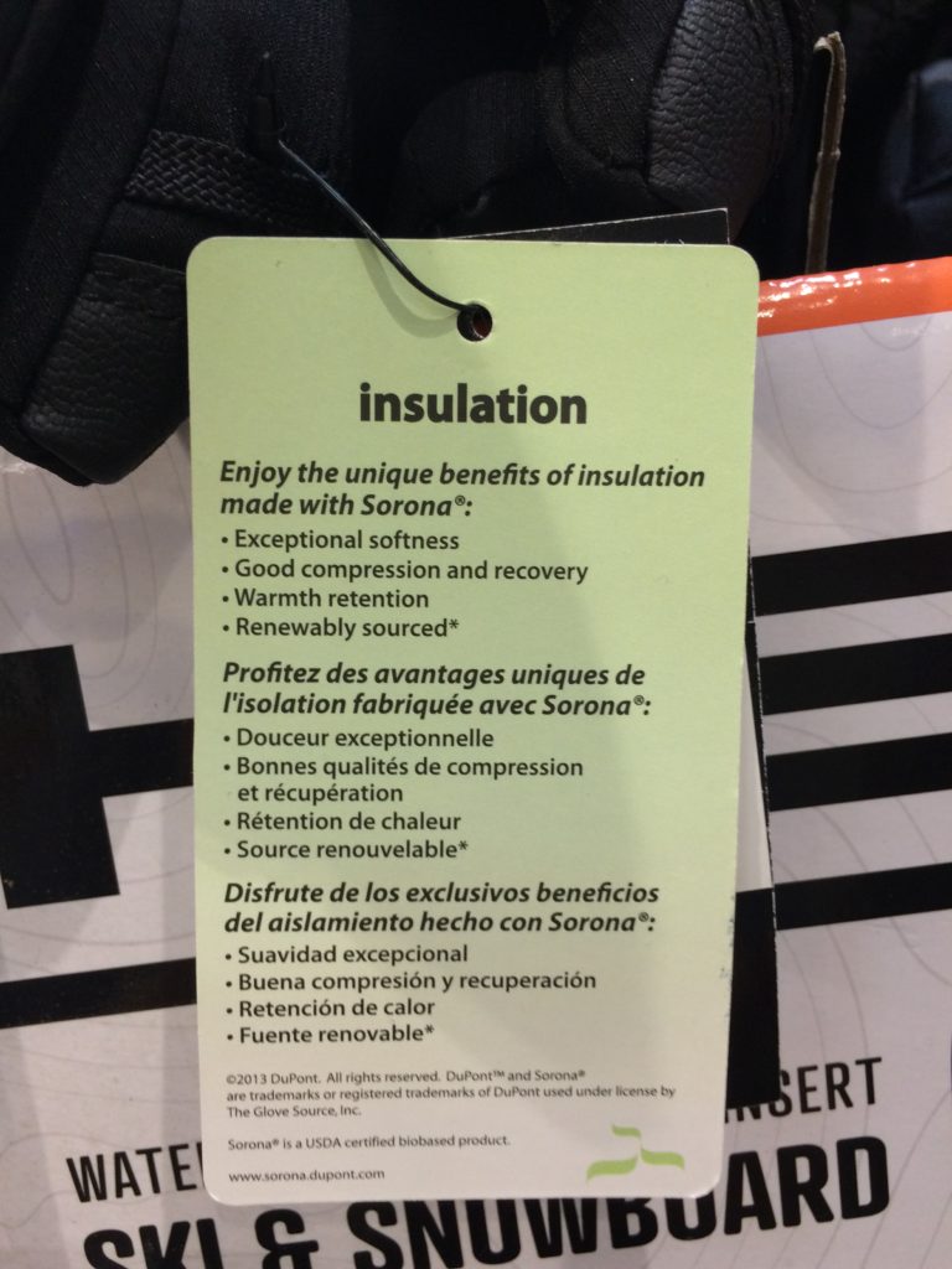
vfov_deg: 61.7
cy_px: 634
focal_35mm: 29
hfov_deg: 48.2
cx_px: 476
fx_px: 1063
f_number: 2.2
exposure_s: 1/30
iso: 100
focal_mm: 4.15
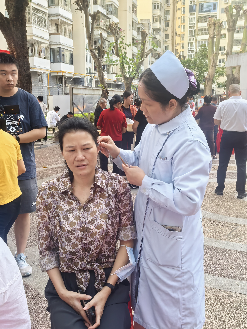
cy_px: 164
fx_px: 362
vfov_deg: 49.0
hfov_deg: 37.7
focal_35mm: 38
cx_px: 124
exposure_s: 1/333
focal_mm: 5.75
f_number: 4
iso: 400
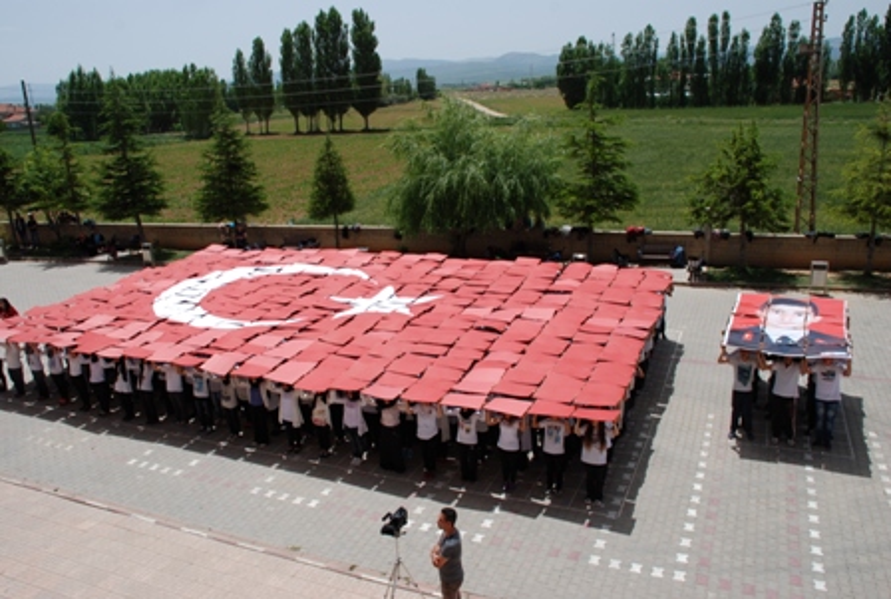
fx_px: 744
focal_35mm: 30
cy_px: 300
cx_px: 446
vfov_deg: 43.8
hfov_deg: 61.8
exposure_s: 1/250
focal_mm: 20
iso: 100
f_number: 8
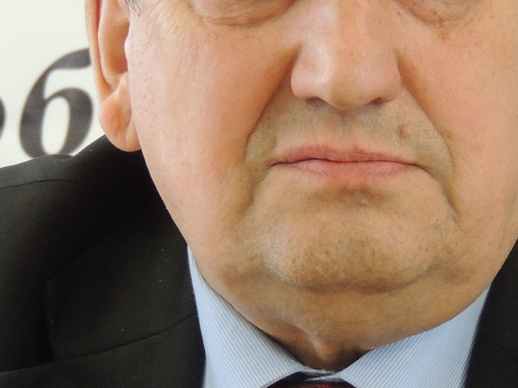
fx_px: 5716
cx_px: 284
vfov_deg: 3.9
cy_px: 161
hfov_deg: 5.2
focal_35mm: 382
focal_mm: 21.4
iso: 400
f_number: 4.2
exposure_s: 1/30
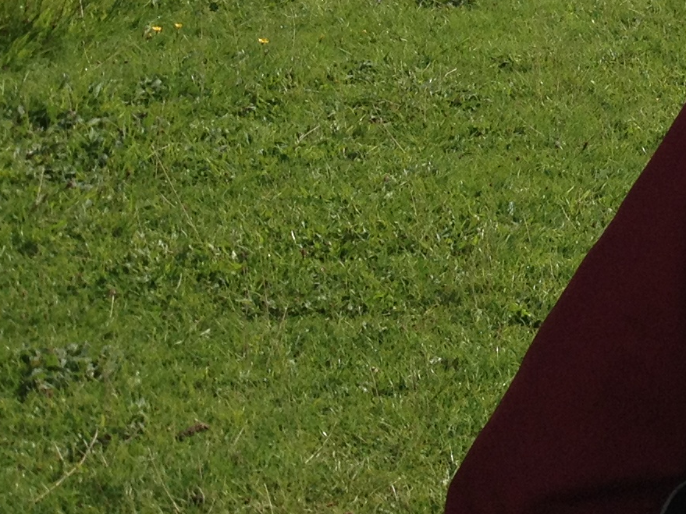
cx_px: 1228
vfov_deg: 10.7
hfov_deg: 13.6
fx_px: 2576
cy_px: -398
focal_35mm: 130
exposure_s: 1/1842
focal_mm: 4.28
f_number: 2.4
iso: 50
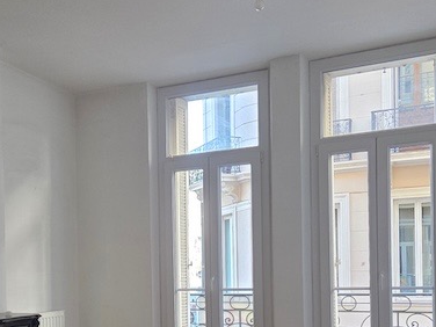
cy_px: 285
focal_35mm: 49
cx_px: 138
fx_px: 617
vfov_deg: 28.7
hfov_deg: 38.4
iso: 200
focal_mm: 5.4
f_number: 1.8
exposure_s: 1/180
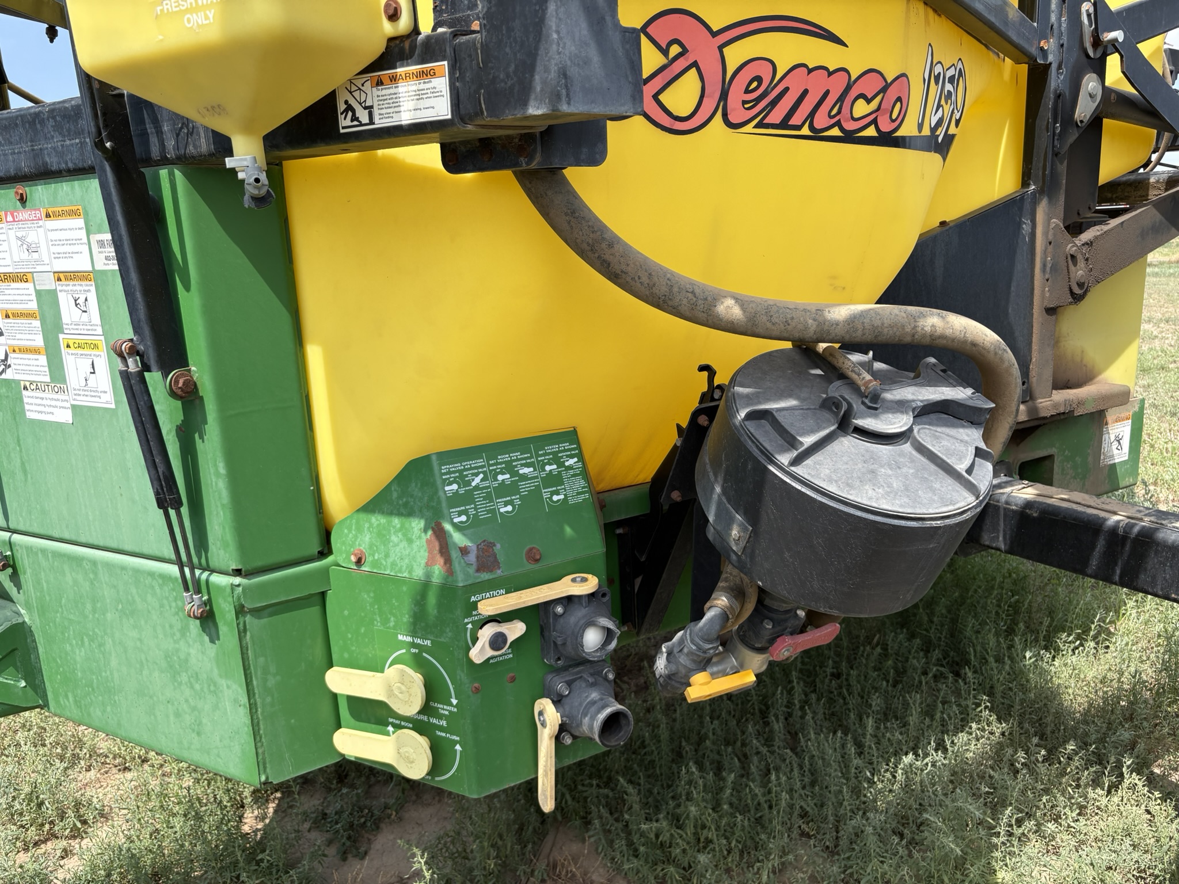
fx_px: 886
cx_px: 590
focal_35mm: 26
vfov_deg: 53.1
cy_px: 442
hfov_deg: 67.3
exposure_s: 1/1587
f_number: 1.6
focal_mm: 5.96
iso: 50
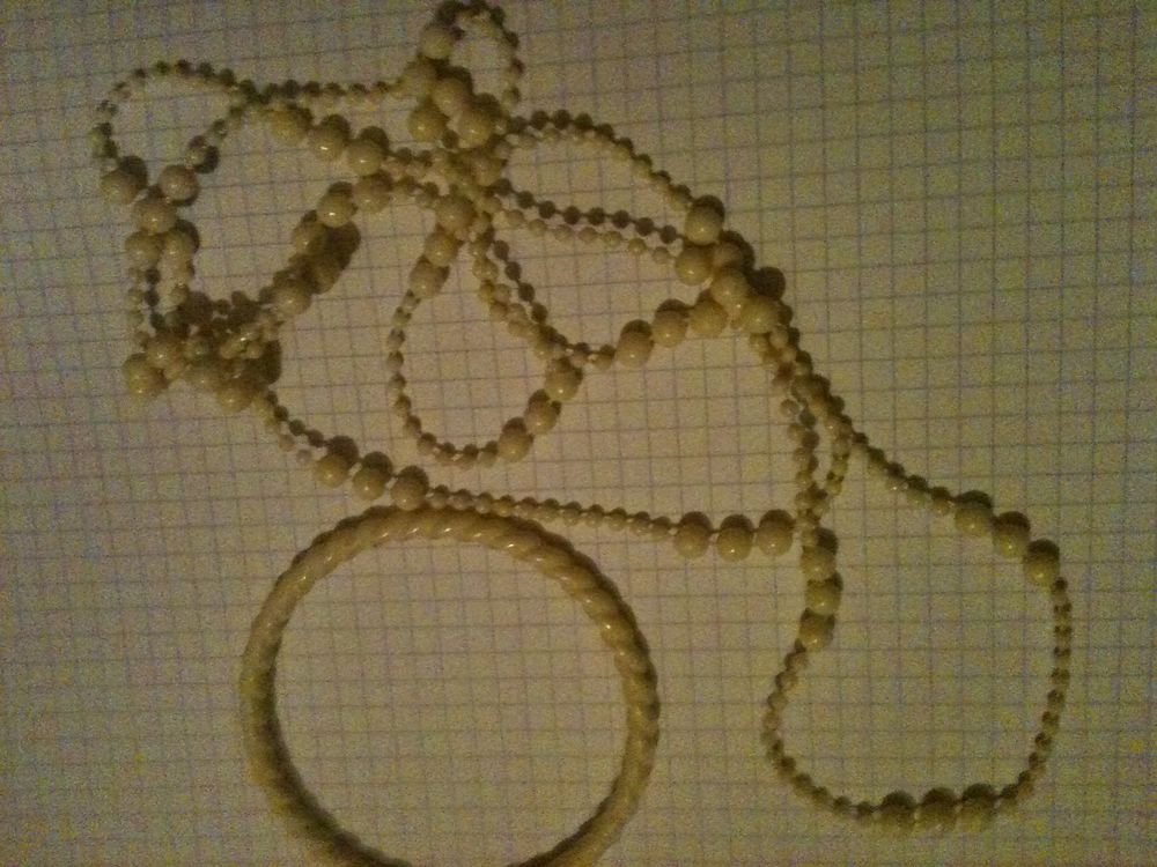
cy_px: 434
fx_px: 1170
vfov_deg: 40.7
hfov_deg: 52.6
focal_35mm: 35
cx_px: 578
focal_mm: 3.85
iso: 800
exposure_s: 1/10
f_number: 2.8
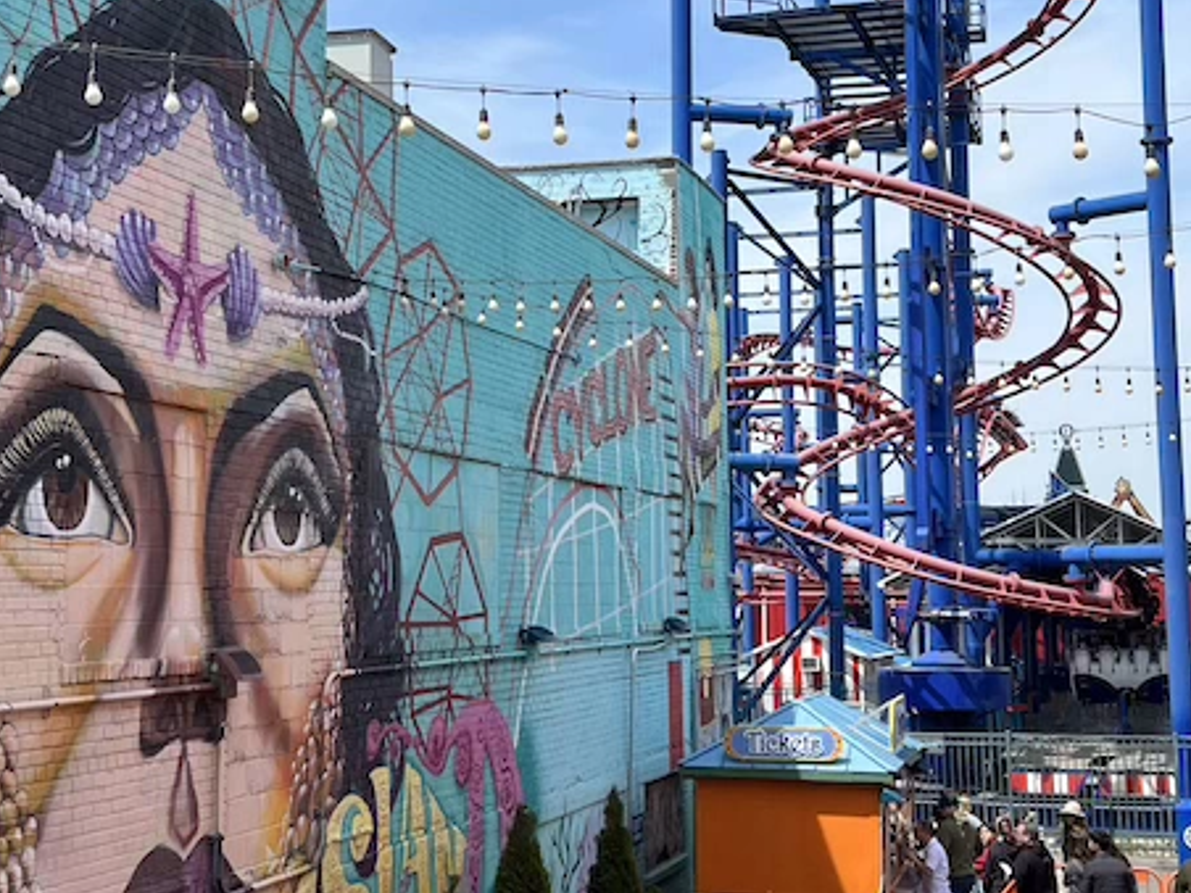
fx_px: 1583
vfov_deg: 30.7
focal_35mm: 46
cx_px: 564
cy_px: 717
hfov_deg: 41.2
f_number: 1.5
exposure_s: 1/4444
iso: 50
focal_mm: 5.7
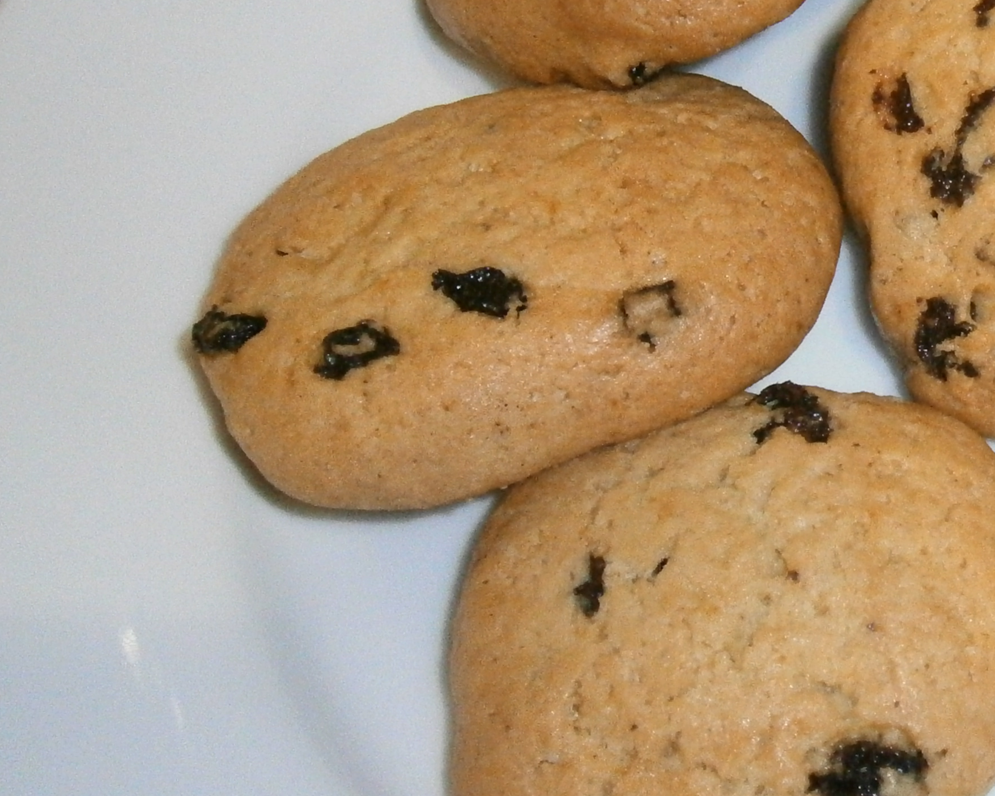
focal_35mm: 112
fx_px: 3298
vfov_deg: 13.7
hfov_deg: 16.6
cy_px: 186
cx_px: 1095
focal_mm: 8.3
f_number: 3.4
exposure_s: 1/250
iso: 400
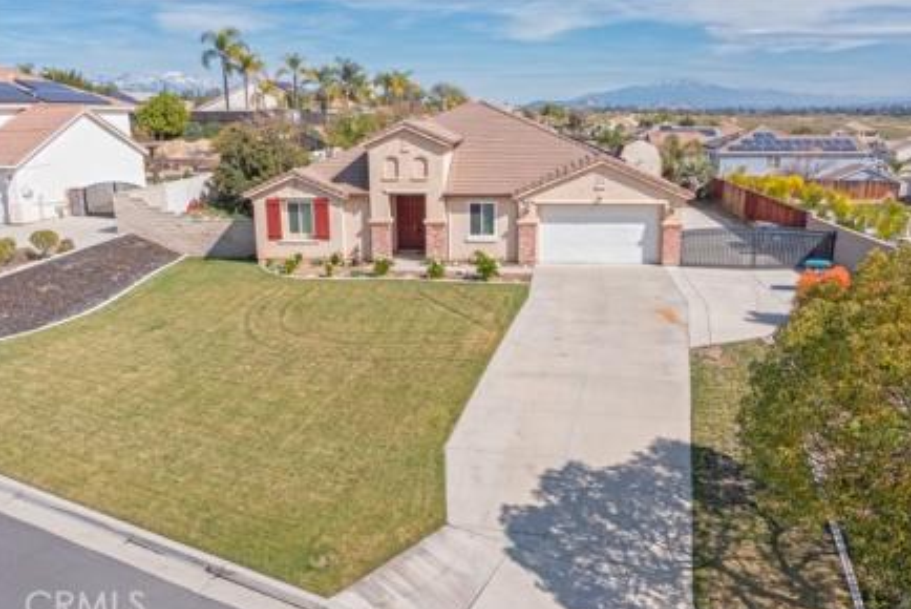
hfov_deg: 63.6
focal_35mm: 29
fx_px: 734
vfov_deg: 45.0
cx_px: 456
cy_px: 311
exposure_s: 1/500
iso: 100
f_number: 5
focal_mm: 10.26
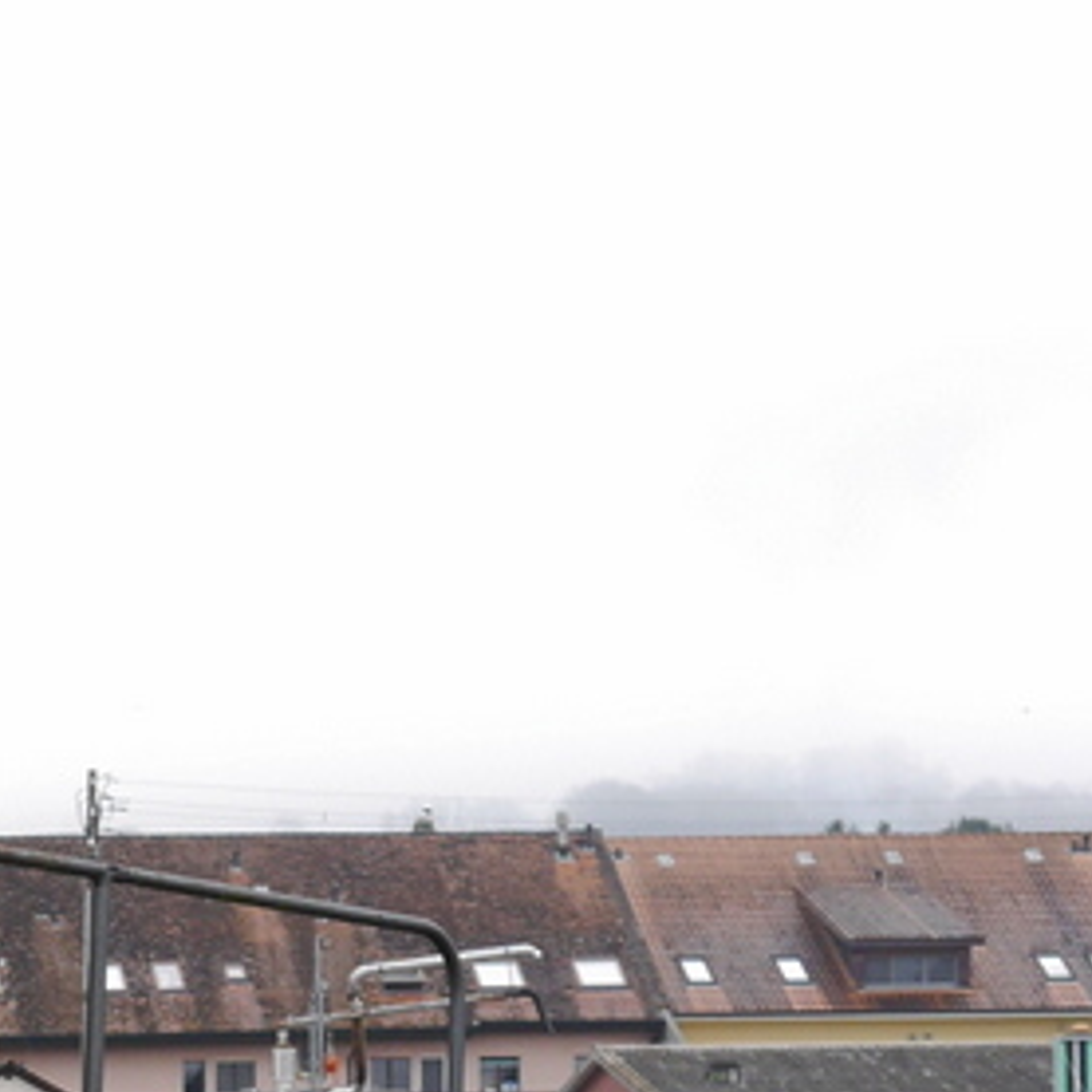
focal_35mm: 153
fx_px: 5461
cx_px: -1013
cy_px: 1202
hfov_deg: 10.6
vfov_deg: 11.3
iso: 160
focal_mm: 20
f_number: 5.6
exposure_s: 1/200
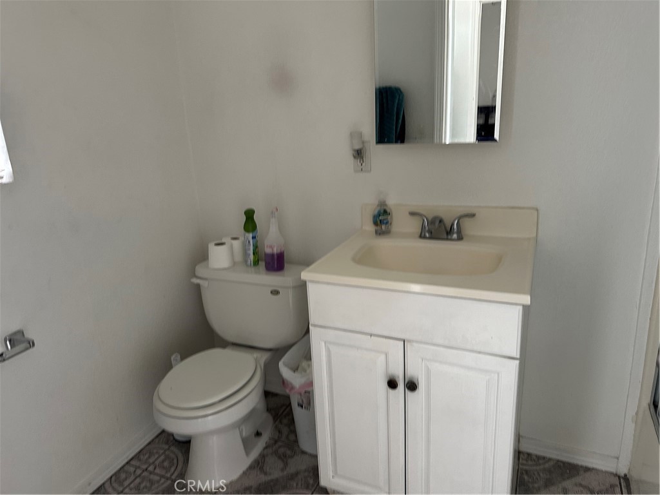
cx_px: 330
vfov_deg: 56.8
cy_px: 248
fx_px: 458
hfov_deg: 71.6
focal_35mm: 24
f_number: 1.78
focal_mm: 6.86
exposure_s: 1/60
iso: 250
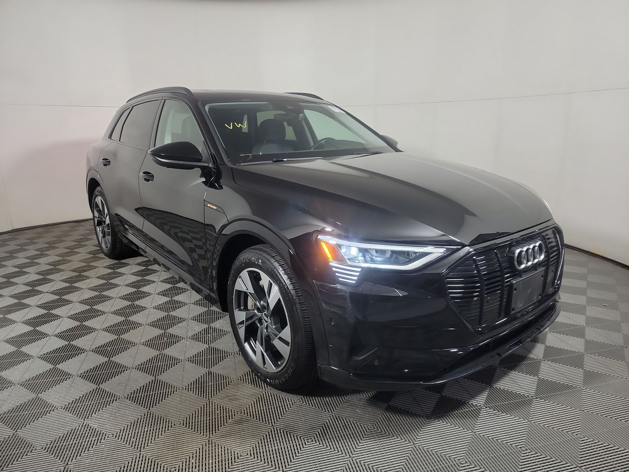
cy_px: 236
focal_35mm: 24
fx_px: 436
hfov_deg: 71.6
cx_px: 314
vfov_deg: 56.8
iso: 148
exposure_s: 1/59
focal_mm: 6.7
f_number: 1.8
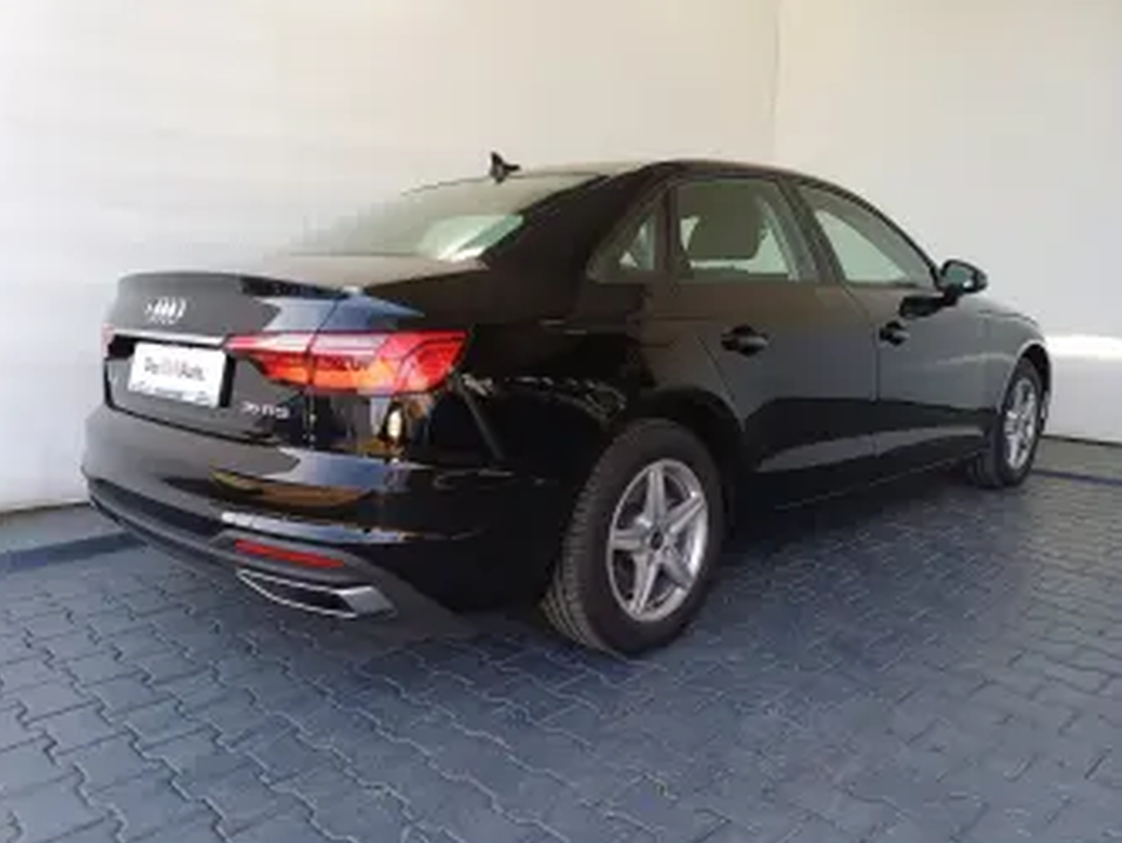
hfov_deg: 65.2
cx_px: 519
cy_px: 428
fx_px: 875
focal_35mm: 27
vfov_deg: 51.4
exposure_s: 1/100
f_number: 1.8
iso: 50
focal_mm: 4.65
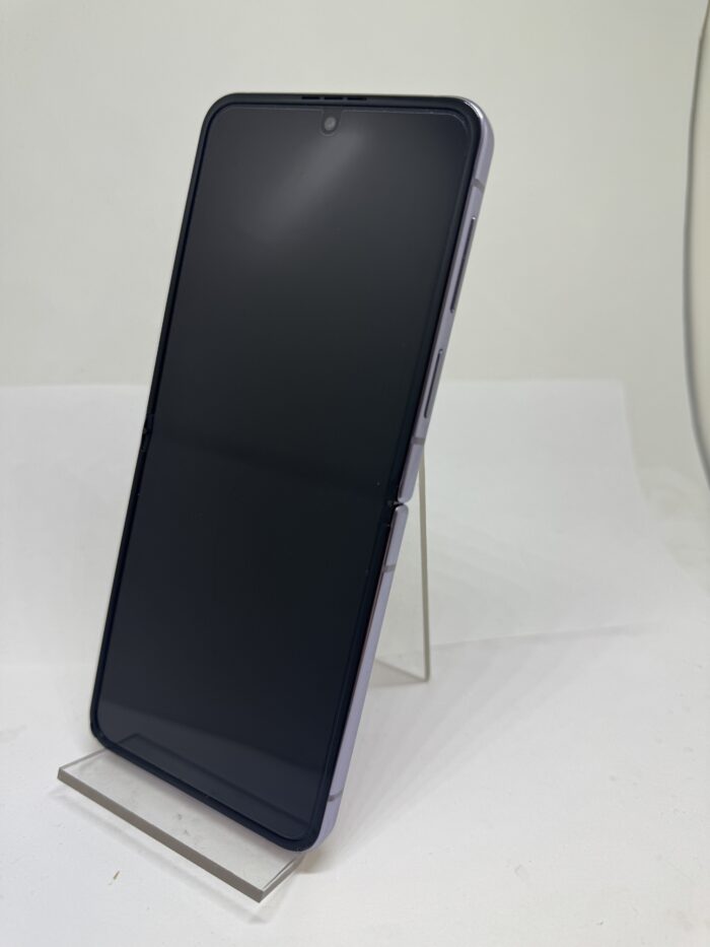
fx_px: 656
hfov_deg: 56.8
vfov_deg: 71.6
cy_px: 474
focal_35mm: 24
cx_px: 355
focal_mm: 6.76
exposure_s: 1/138
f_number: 1.78
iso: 50
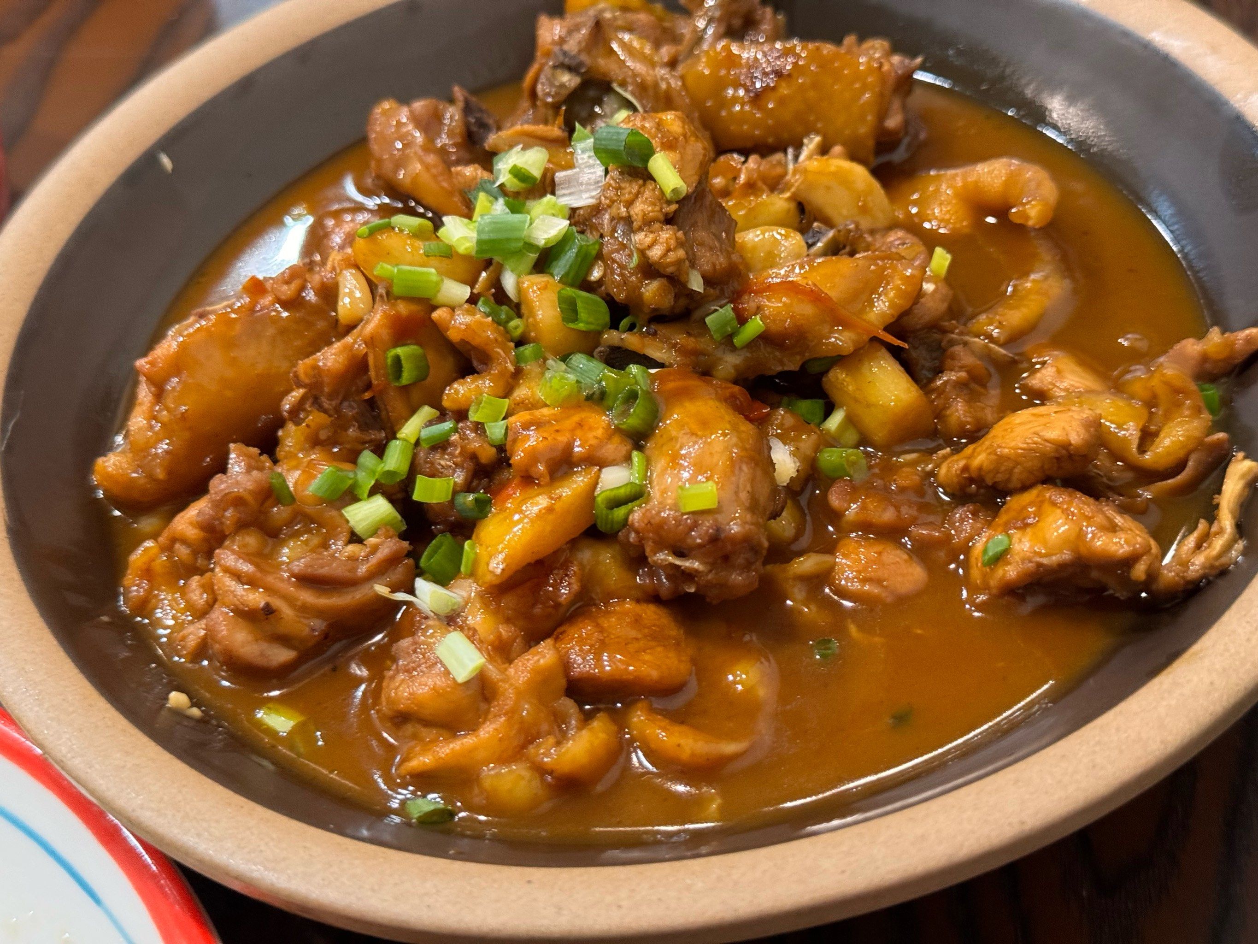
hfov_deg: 39.7
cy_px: 472
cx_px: 629
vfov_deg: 30.3
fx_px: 1745
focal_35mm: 48
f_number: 1.78
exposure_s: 1/33
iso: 320
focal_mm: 6.76
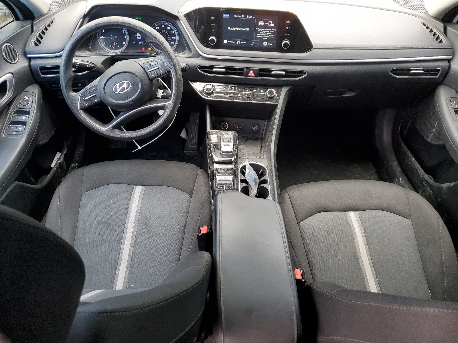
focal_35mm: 26
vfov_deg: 53.1
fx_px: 344
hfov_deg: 67.3
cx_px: 229
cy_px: 172
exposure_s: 1/100
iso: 90
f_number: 1.5
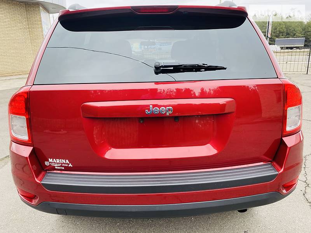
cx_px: 156
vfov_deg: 53.1
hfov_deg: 67.3
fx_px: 234
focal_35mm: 26
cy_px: 116
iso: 50
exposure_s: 1/122
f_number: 1.8
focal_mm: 4.2
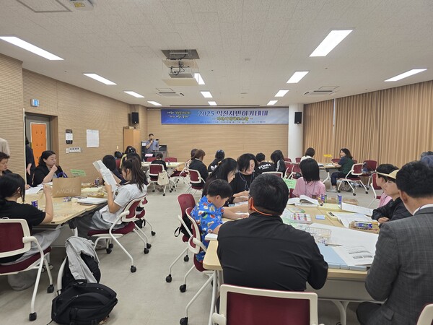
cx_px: 216
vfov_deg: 58.9
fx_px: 288
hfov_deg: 73.9
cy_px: 162
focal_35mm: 23
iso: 125
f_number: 1.7
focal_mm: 6.3
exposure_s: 1/120
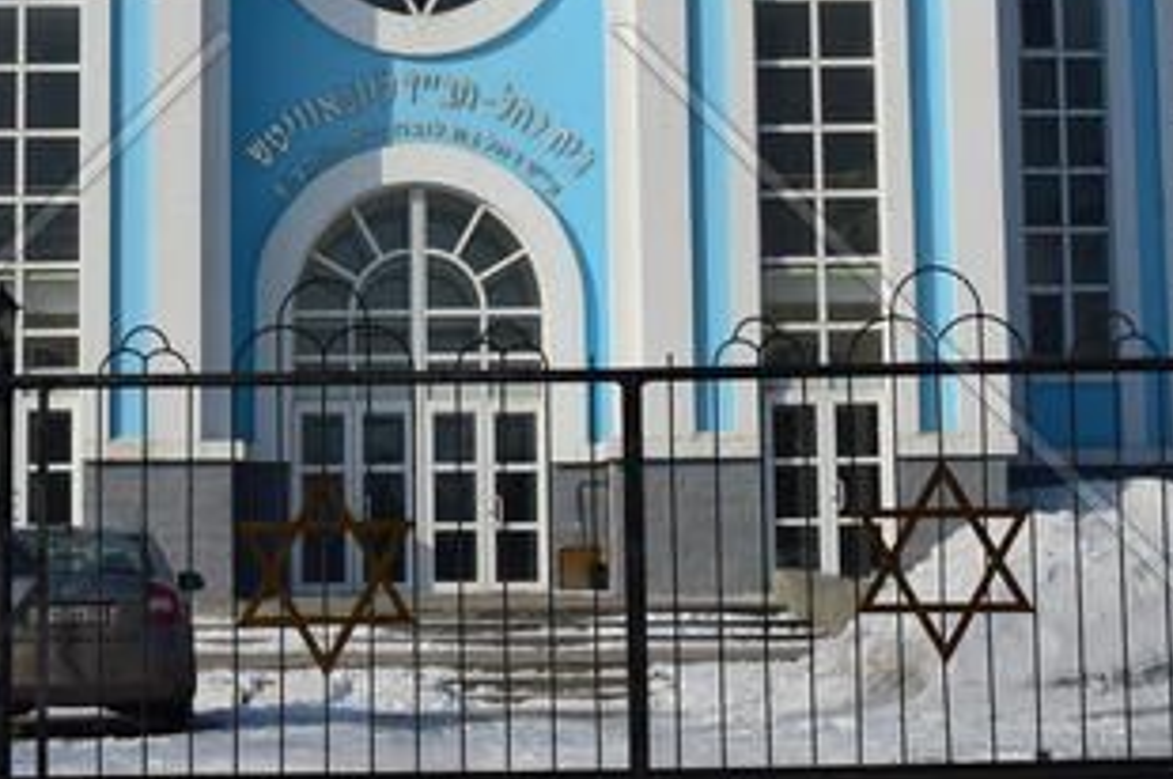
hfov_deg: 17.3
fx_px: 3841
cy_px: -166
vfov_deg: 11.4
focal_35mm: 118
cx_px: 424
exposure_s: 1/400
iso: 100
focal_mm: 28
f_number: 10
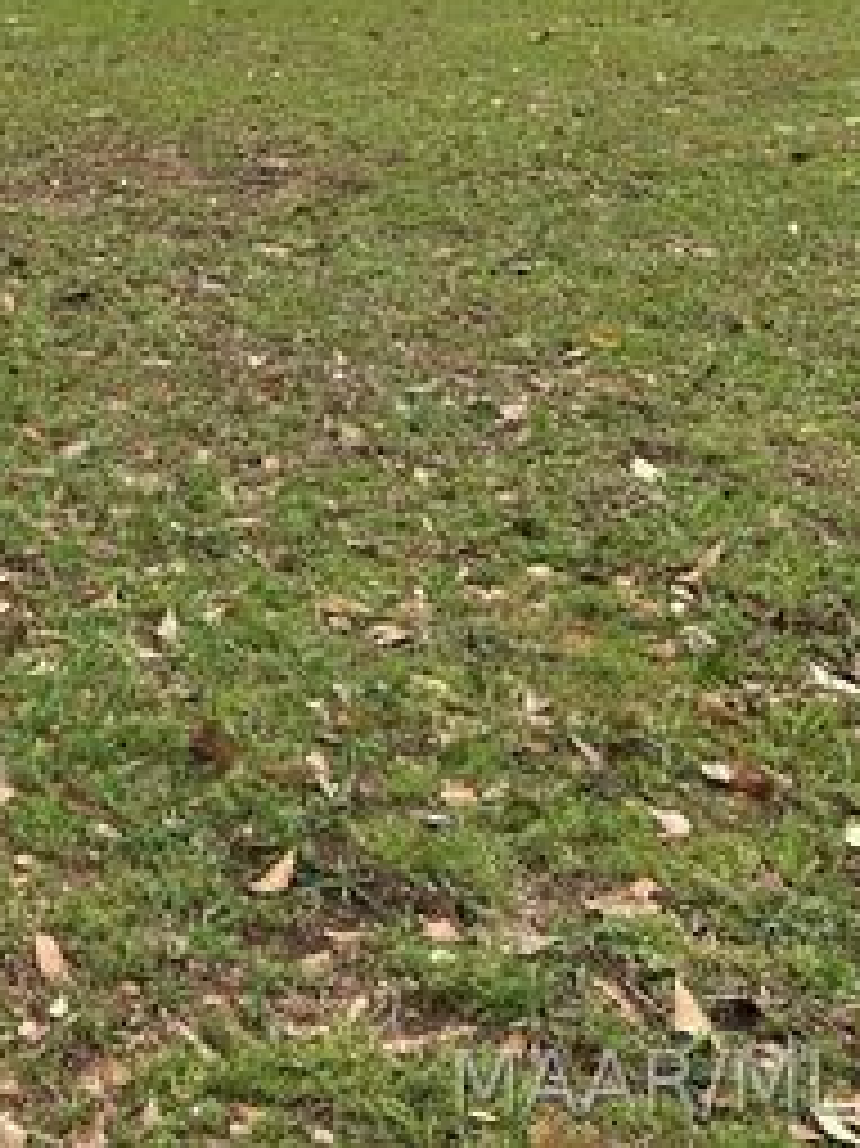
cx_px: -198
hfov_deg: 20.1
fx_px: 2254
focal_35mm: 68
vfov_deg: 24.8
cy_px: -349
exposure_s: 1/2008
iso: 50
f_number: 1.5
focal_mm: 5.7
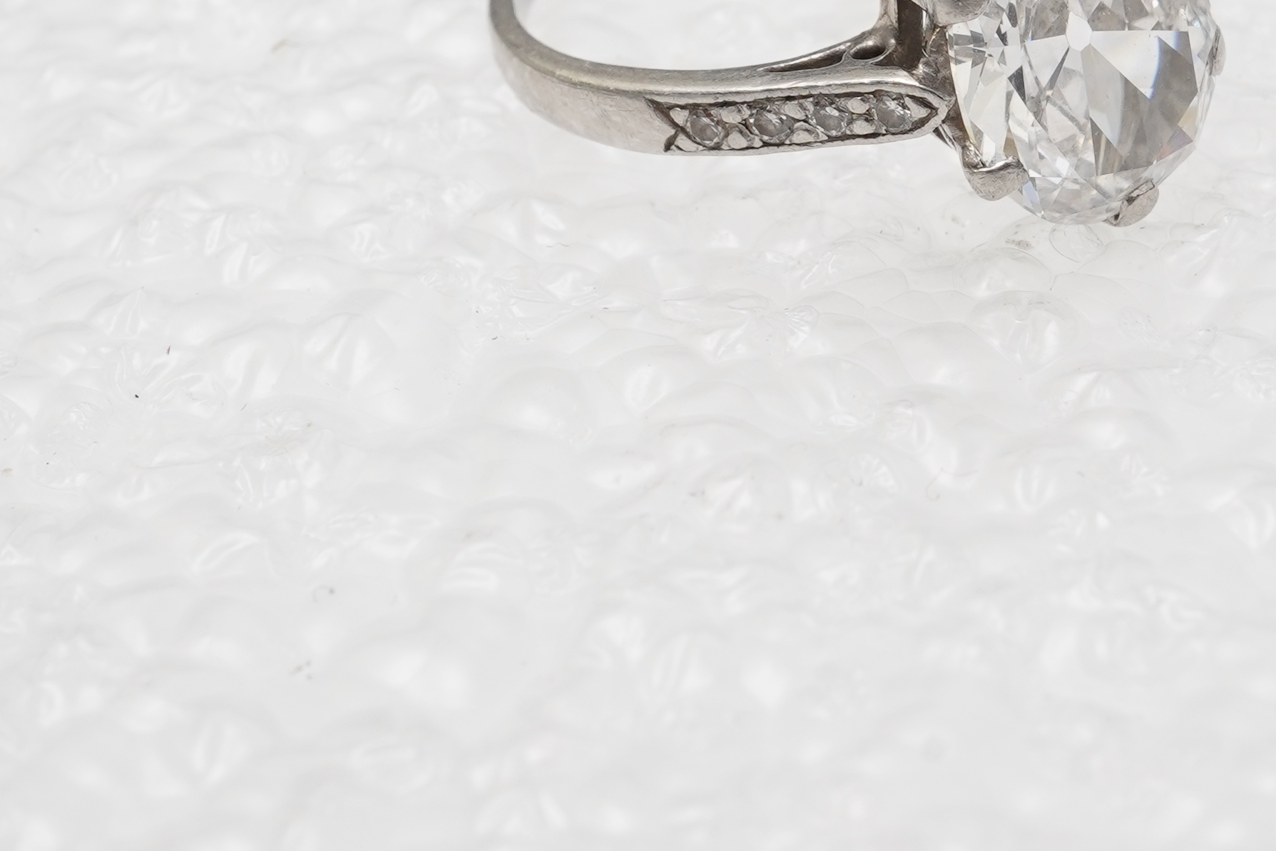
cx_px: 886
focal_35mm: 99
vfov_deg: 13.6
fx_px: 3509
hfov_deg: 20.5
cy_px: 7
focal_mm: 30
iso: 500
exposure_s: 1/125
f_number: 22
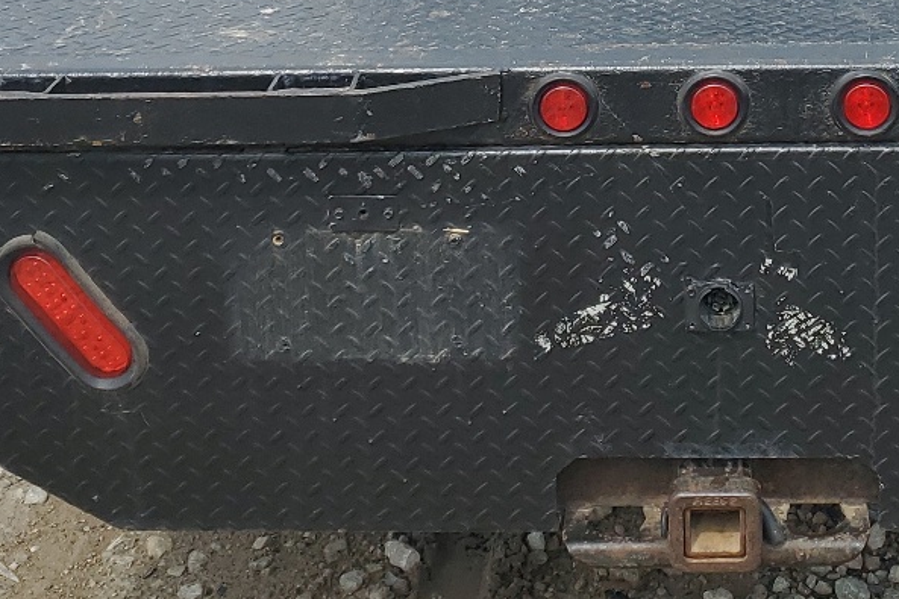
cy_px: -83
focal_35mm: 73
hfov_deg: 27.2
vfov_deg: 17.9
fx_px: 1822
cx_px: 722
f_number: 1.5
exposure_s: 1/2000
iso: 50
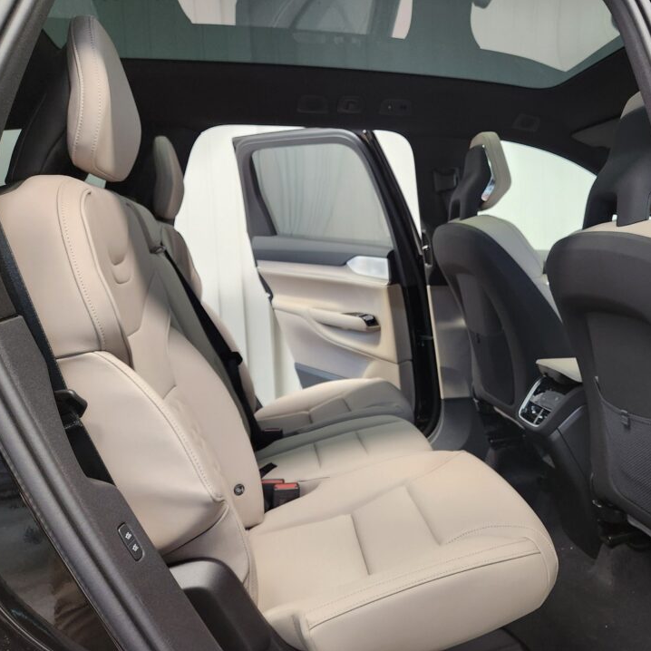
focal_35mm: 29
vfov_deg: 55.6
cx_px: 453
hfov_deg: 54.1
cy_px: 304
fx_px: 617
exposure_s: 1/100
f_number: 1.8
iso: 400
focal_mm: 5.4
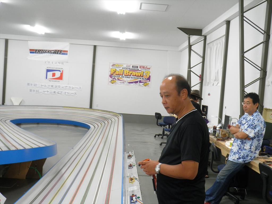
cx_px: 136
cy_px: 102
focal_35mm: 41
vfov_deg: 35.1
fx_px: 322
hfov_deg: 45.8
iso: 200
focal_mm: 7.3
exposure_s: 1/13
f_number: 3.9
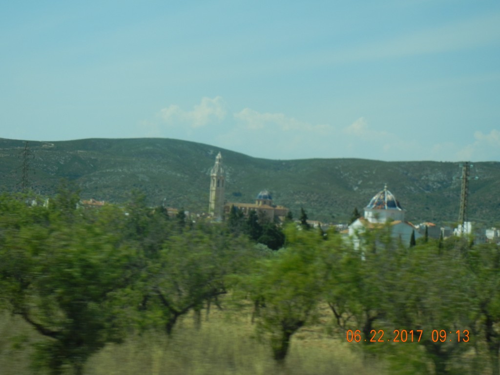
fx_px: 1473
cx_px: 250
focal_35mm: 102
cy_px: 188
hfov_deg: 19.3
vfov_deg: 14.5
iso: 160
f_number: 9
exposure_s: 1/260
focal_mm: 18.3
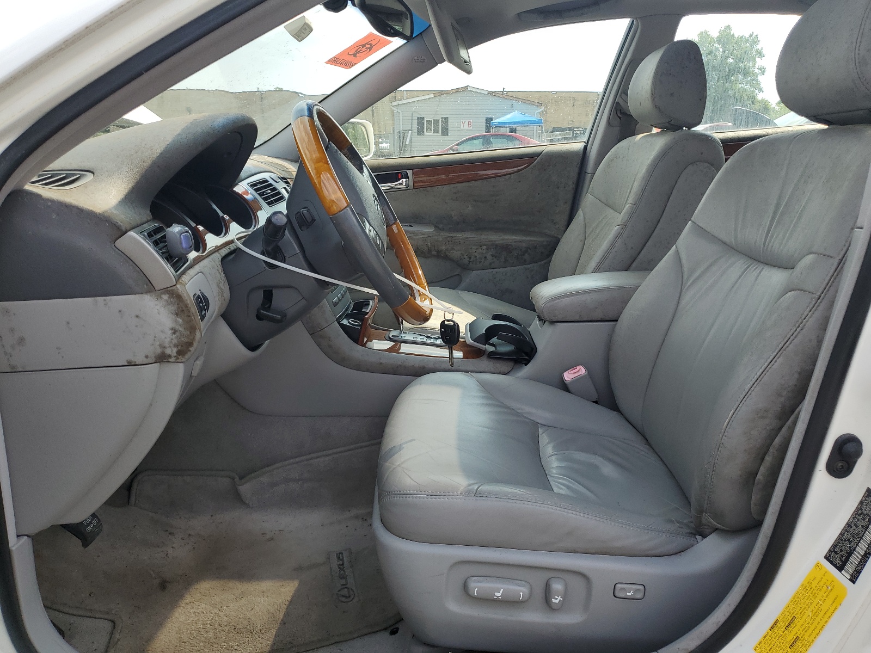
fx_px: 654
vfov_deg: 53.1
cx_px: 436
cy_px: 326
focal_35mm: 26
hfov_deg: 67.3
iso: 50
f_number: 1.5
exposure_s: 1/1429
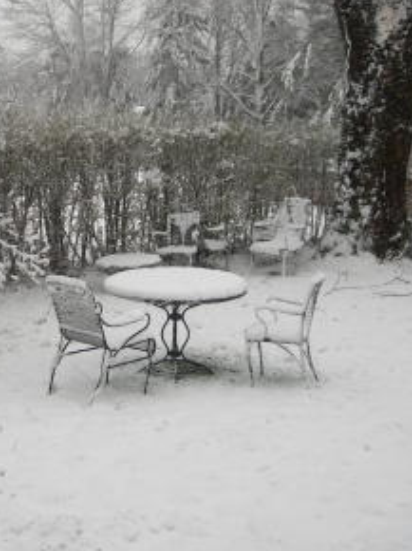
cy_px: 237
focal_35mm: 59
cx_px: 70
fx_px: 938
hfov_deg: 24.3
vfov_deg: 32.7
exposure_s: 1/55.6
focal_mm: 7.8
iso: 50
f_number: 2.8
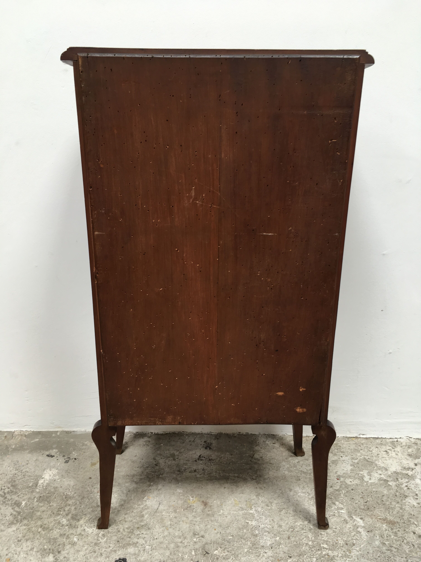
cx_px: 210
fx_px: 470
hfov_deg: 48.2
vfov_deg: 61.7
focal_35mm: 29
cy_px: 281
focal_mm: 4.15
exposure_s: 1/50
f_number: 2.2
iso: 25
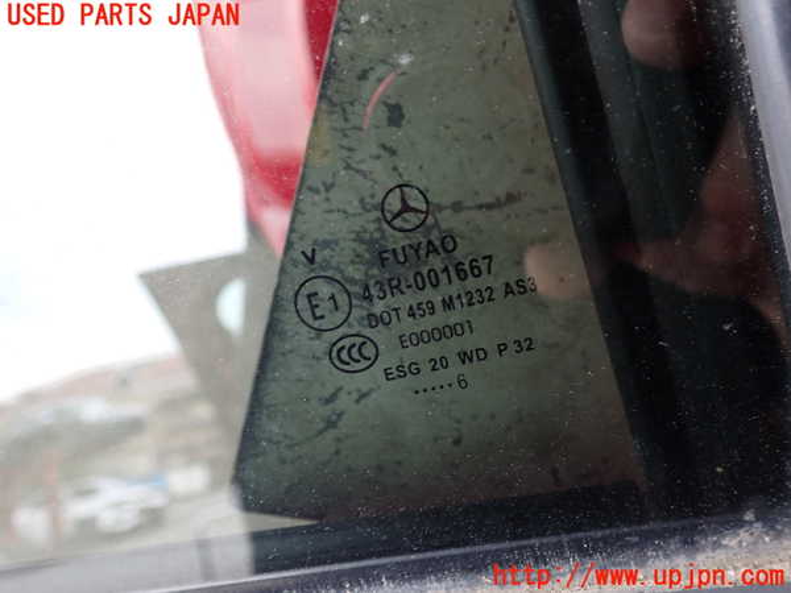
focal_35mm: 30
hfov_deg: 60.0
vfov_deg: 46.8
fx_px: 686
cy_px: 296
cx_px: 396
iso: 160
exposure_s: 1/60
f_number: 2.3
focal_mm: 5.4
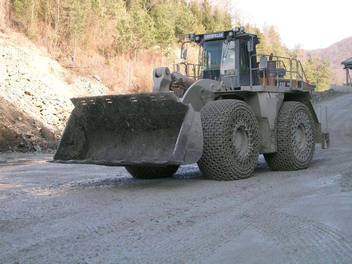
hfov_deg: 28.2
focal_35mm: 69
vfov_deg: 21.3
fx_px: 702
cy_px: 132
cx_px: 176
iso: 50
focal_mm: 10.5
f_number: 3.7
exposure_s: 1/164
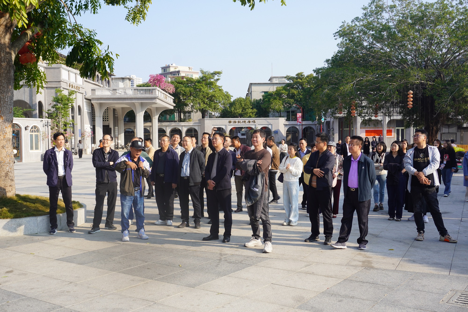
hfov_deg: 47.9
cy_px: 156
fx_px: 526
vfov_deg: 33.0
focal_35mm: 40
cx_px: 234
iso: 100
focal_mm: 27
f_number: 9
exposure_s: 1/125
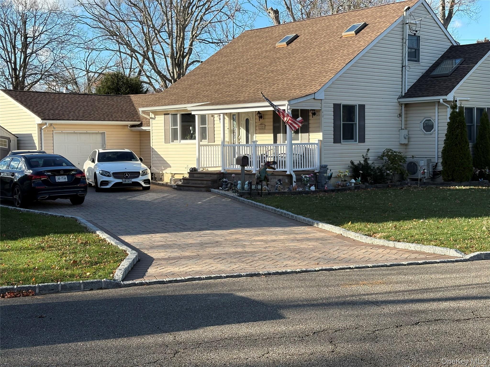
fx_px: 736
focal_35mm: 52
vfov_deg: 28.0
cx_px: 245
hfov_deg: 36.8
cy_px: 184
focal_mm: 5.96
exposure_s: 1/1553
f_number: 1.6
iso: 50
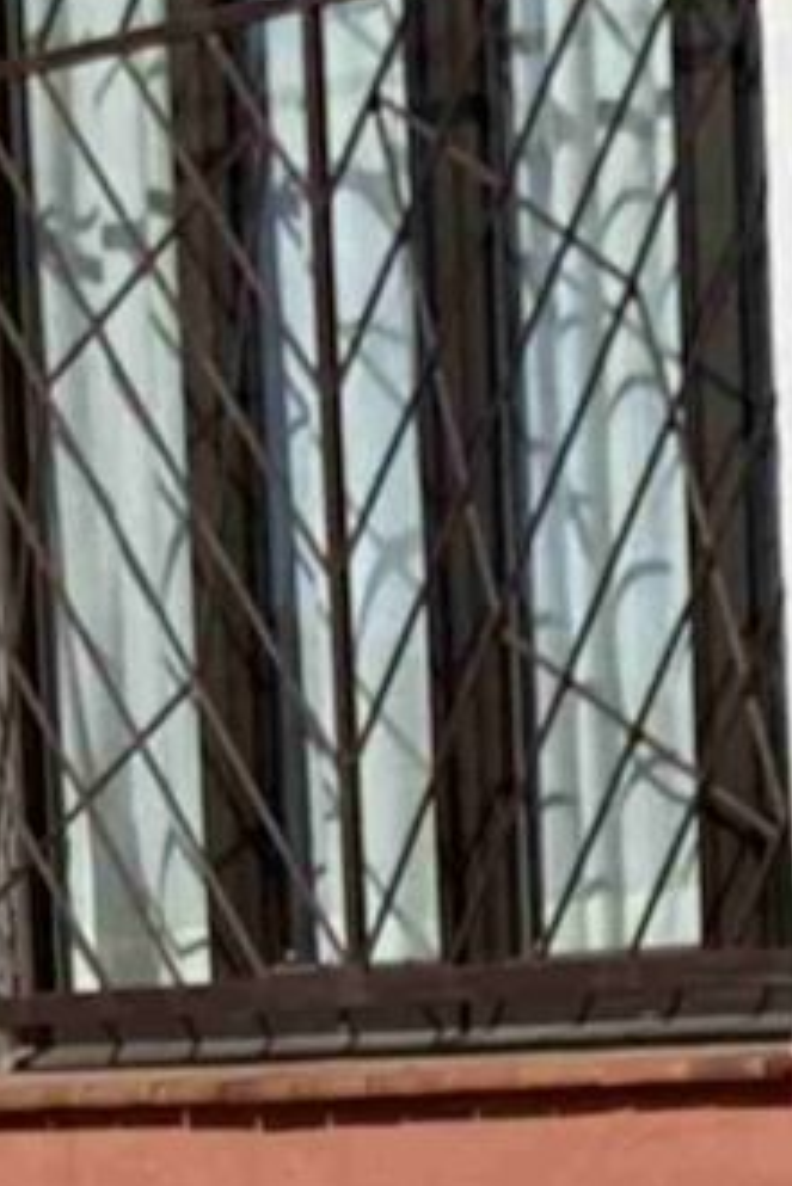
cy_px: 2698
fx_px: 7417
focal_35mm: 225
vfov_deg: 8.5
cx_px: 1426
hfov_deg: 6.0
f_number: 1.8
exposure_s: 1/3436
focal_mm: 3.99
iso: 20
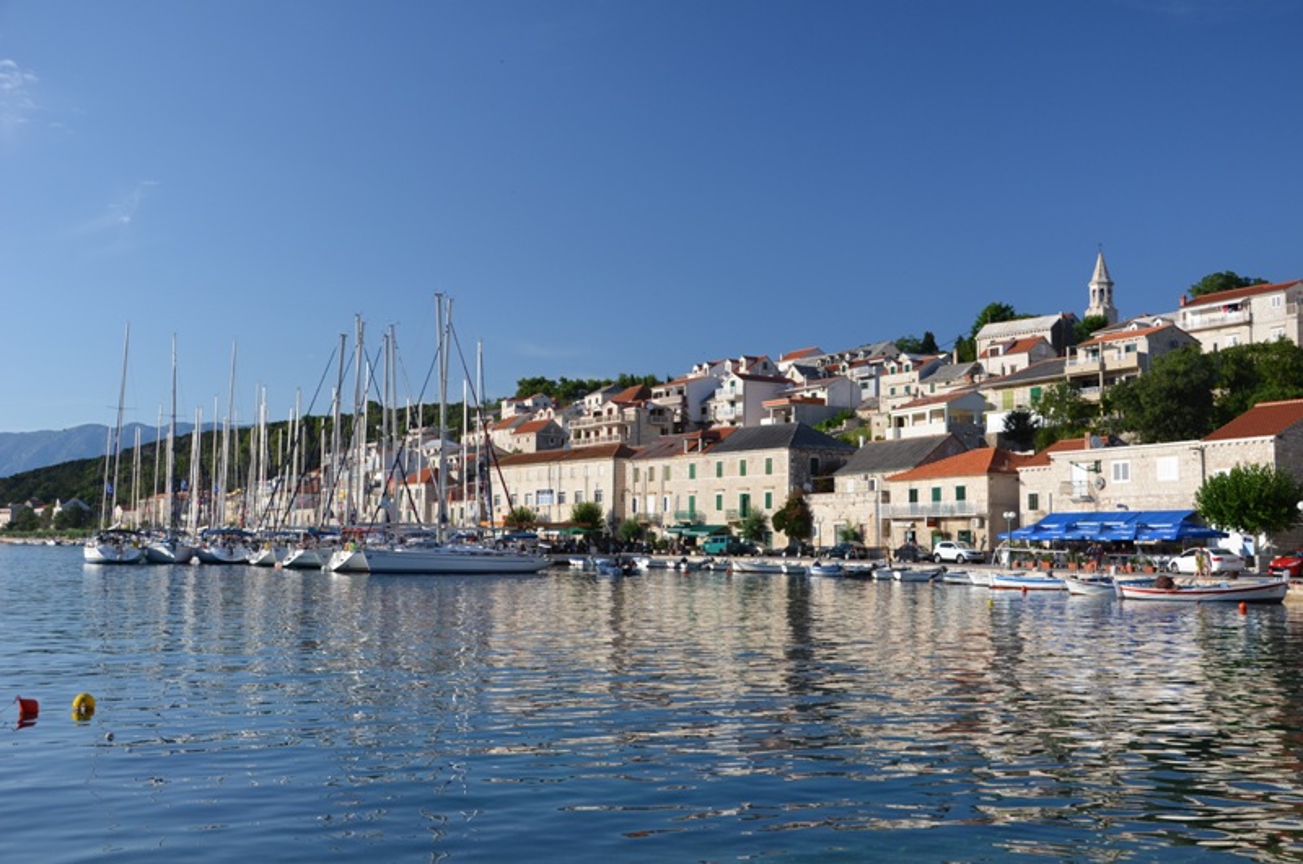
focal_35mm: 36
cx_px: 652
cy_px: 432
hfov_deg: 53.2
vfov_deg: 36.7
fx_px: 1300
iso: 200
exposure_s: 1/200
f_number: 7.1
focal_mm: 24
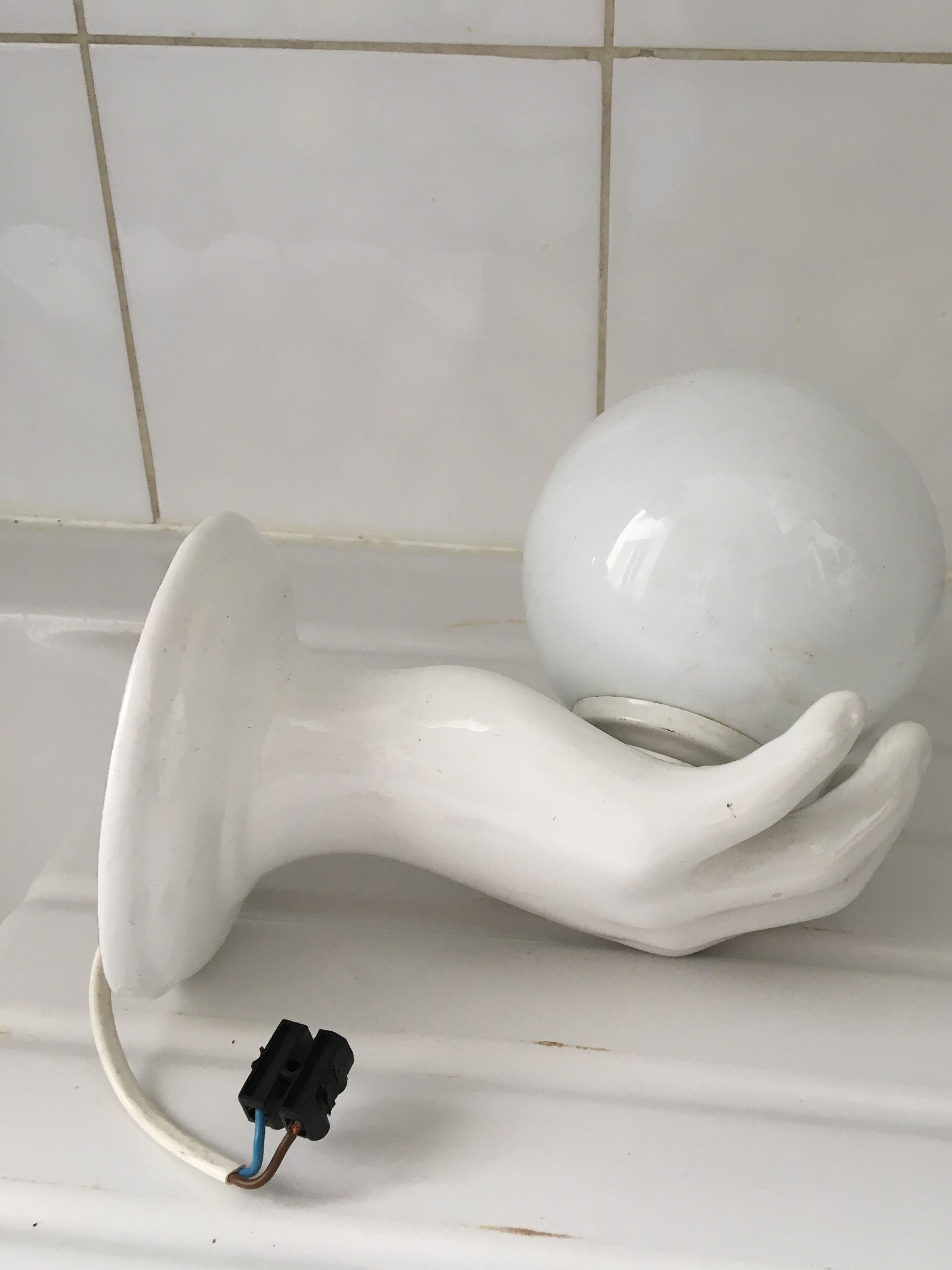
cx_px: 567
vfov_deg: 52.6
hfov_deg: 40.5
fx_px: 1283
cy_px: 637
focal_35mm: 35
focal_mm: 4.15
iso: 32
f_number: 2.2
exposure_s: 1/33
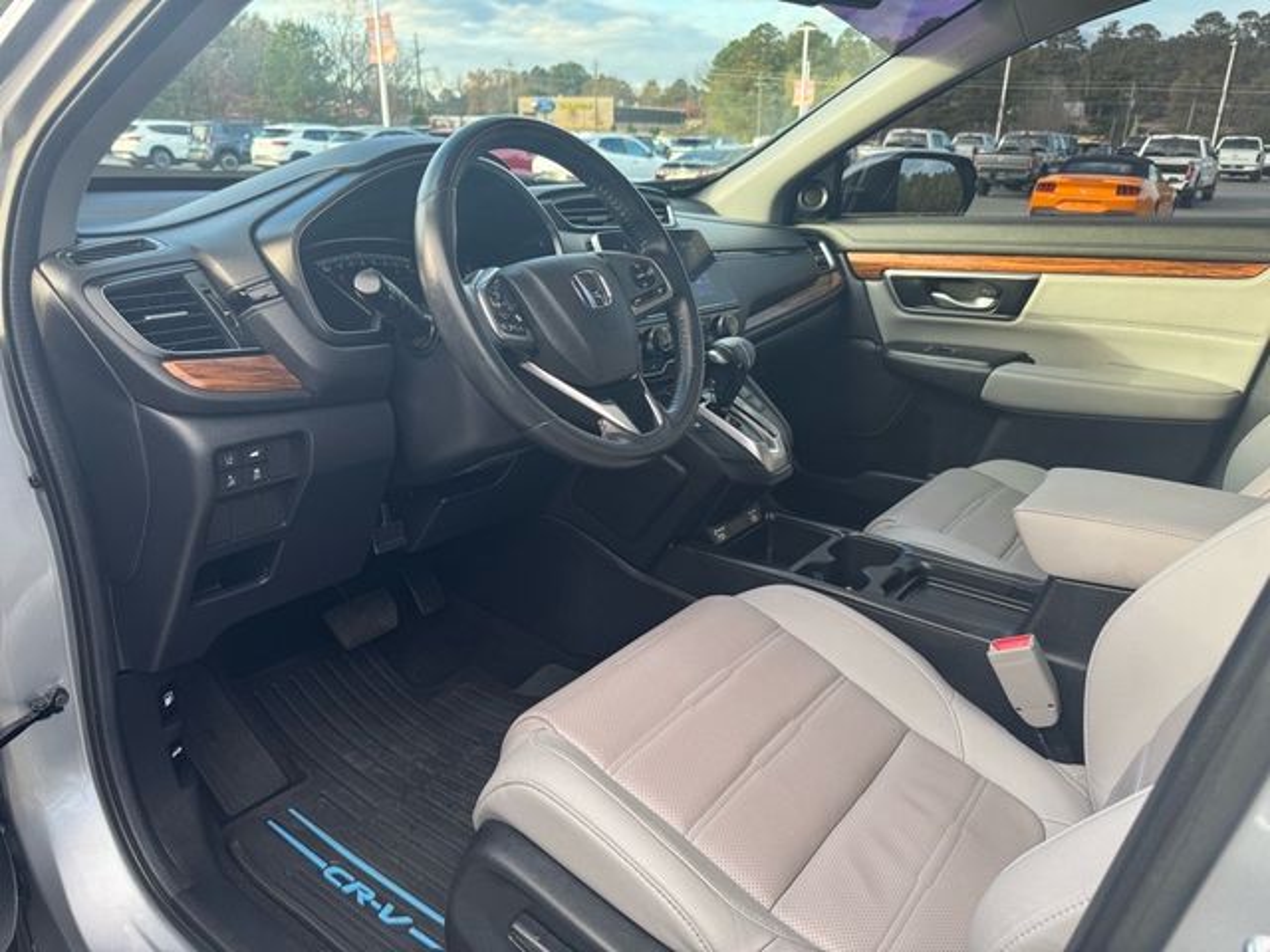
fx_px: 881
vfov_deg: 56.8
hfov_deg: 71.6
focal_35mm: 24
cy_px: 476
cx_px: 635
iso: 50
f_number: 1.78
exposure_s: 1/128
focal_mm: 6.76
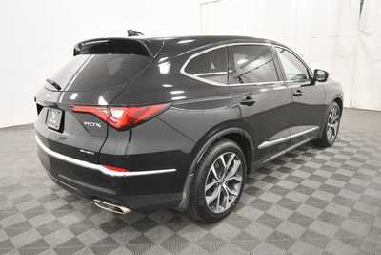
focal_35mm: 25
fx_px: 265
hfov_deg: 71.5
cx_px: 190
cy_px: 128
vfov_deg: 51.3
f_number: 5.3
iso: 1800
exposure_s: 1/125
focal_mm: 17
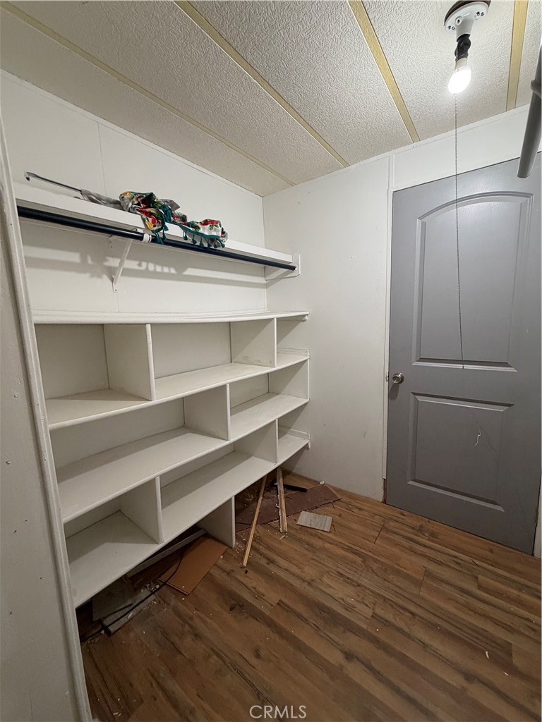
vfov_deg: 102.1
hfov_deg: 85.7
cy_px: 361
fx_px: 292
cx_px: 271
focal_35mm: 14
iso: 250
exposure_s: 1/60
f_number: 2.2
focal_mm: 2.22
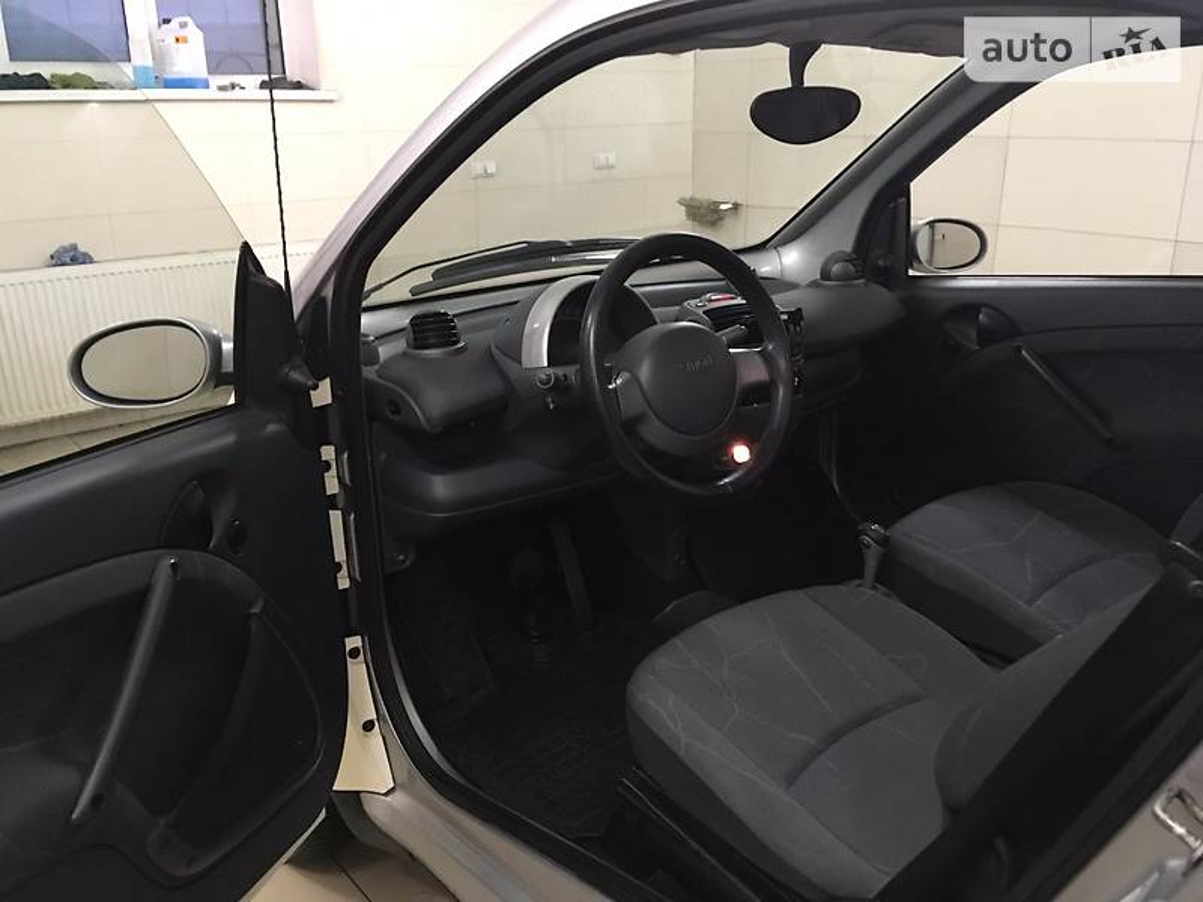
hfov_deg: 61.7
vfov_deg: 48.2
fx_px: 1008
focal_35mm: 29
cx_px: 602
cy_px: 451
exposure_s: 1/17
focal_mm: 4.2
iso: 250
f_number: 2.2
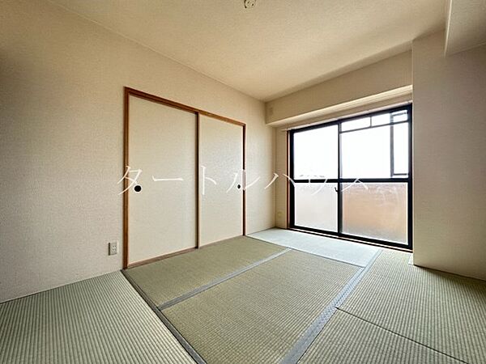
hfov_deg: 102.1
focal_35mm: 14
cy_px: 182
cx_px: 243
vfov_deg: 85.7
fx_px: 197
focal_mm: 2.22
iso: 125
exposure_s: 1/99
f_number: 2.2
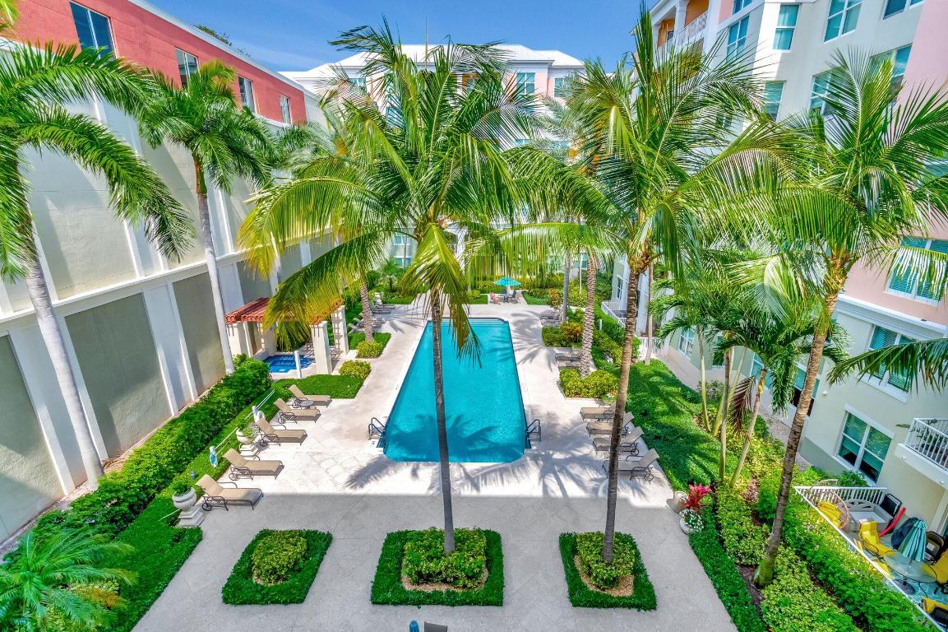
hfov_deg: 100.4
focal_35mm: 15
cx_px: 474
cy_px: 316
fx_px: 395
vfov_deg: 77.3
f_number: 8
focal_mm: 10
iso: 640
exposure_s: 1/250
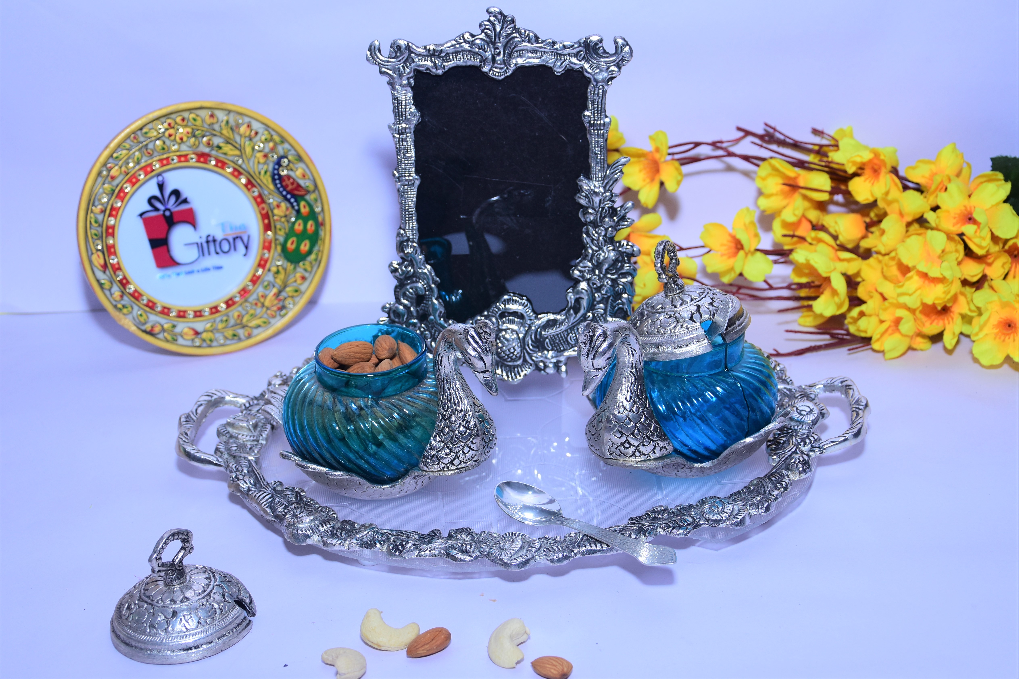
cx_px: 510
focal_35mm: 52
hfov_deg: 37.9
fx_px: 1486
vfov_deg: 25.7
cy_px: 340
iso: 250
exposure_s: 1/125
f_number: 5
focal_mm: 35
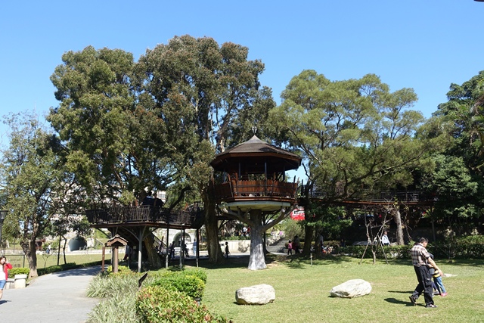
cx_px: 242
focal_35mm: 29
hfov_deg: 63.6
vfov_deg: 45.0
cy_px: 162
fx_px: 390
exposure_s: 1/250
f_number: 5.6
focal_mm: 10.81
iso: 125
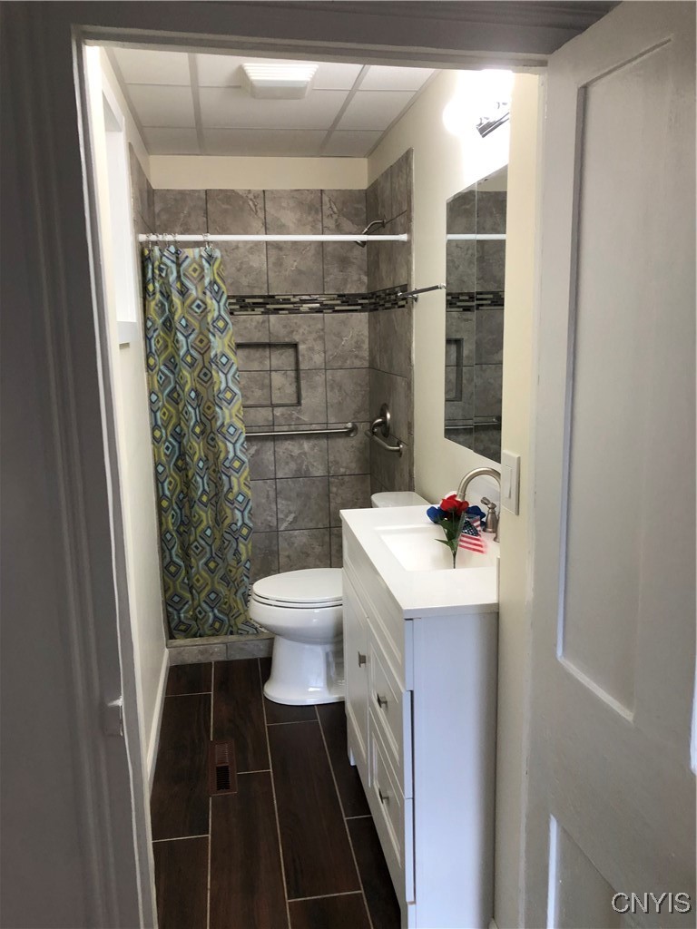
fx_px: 752
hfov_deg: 49.7
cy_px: 464
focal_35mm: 28
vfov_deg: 63.4
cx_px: 348
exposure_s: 1/30
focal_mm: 3.99
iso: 32
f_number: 1.8
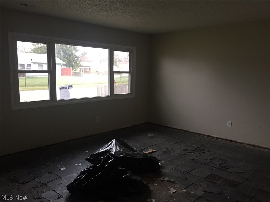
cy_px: 101
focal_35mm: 29
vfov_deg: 48.2
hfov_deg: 61.7
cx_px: 135
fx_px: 226
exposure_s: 1/30
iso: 100
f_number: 2.2
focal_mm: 4.15
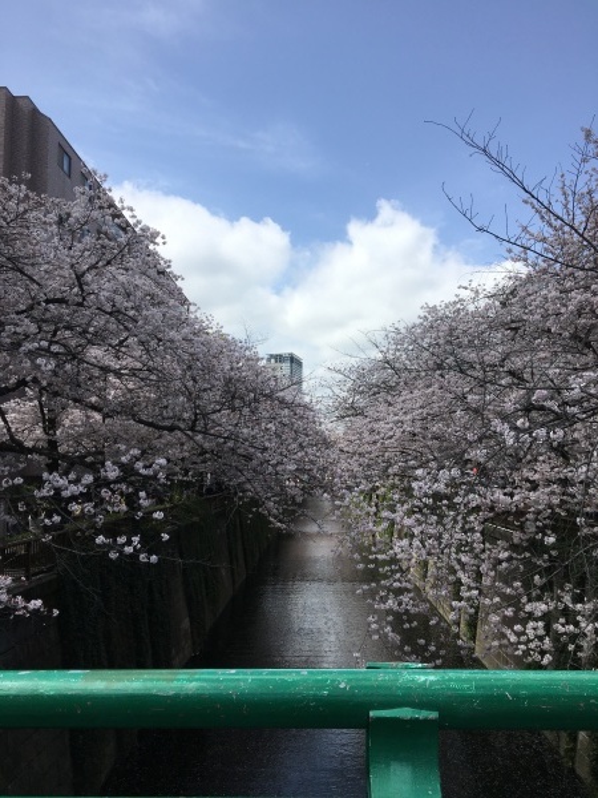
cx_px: 299
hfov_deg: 48.2
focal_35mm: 29
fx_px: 668
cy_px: 399
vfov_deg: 61.7
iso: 25
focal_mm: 4.15
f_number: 2.2
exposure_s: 1/1748
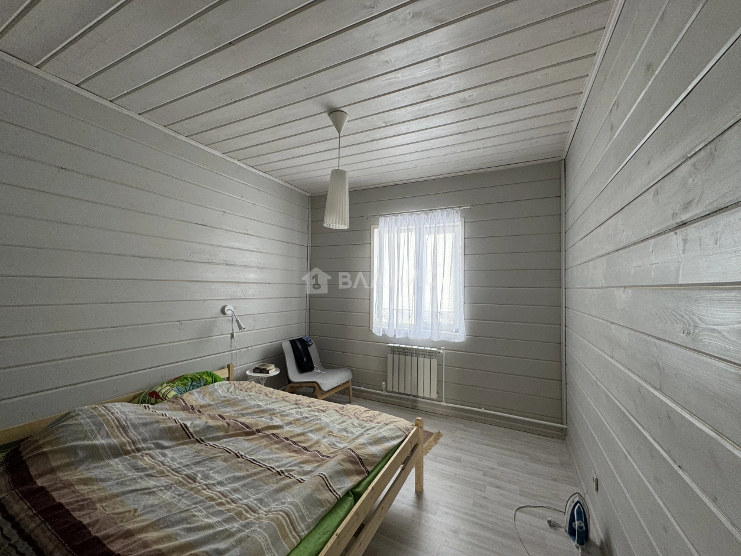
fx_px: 300
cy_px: 278
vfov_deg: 85.7
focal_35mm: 14
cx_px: 370
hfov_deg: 102.1
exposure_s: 1/99
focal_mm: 2.22
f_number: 2.2
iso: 125
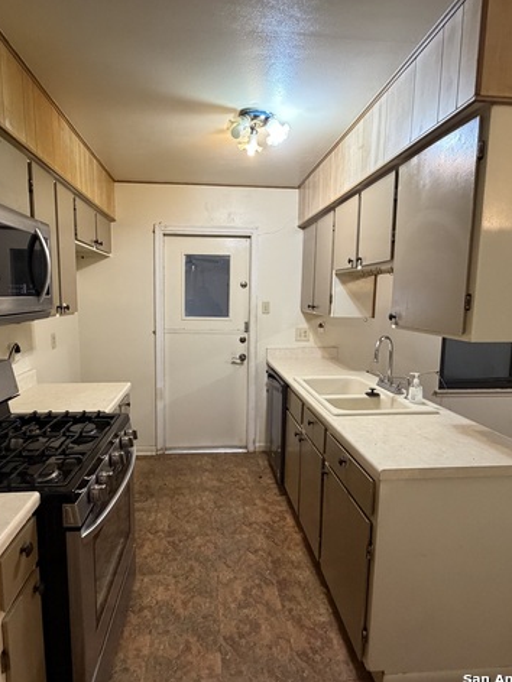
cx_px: 236
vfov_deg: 84.7
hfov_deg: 68.6
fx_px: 375
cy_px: 341
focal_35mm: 19
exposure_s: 1/60
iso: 500
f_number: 2.2
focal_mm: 2.22
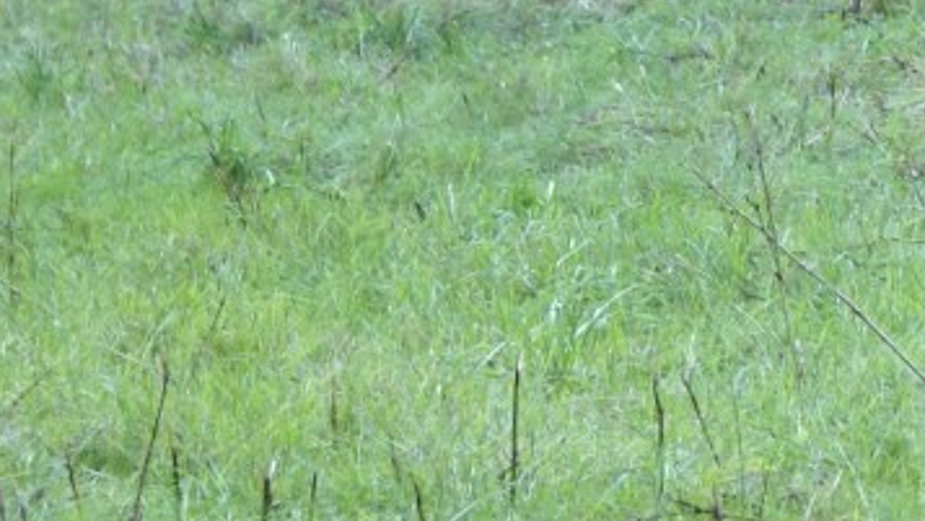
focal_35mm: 316
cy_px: 38
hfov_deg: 6.7
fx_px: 7752
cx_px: 1303
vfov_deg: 3.8
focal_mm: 70
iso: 800
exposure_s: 1/125
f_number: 5.6
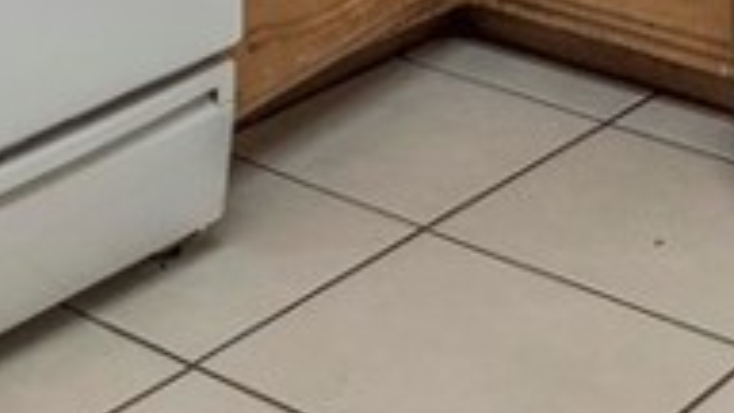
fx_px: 2063
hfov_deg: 19.9
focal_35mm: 106
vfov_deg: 9.4
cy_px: -750
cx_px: 103
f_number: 8
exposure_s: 1/25
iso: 1250
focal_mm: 19
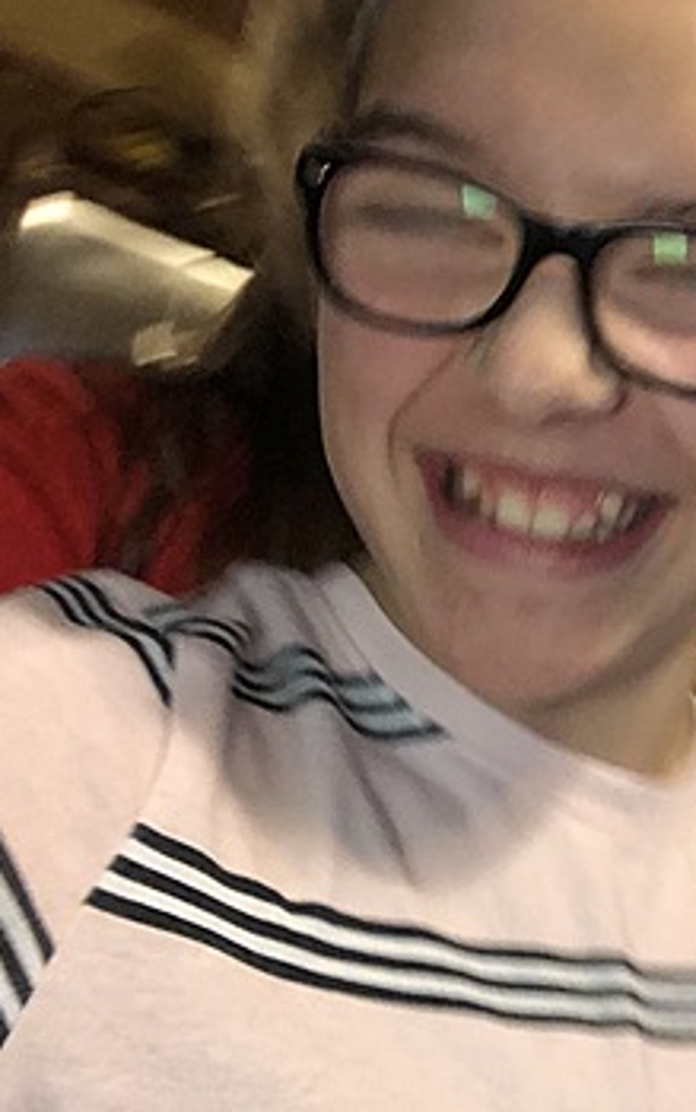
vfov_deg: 32.9
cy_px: 604
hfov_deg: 19.2
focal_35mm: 62
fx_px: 1880
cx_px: 942
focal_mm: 2.87
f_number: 2.2
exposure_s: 1/30
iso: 320
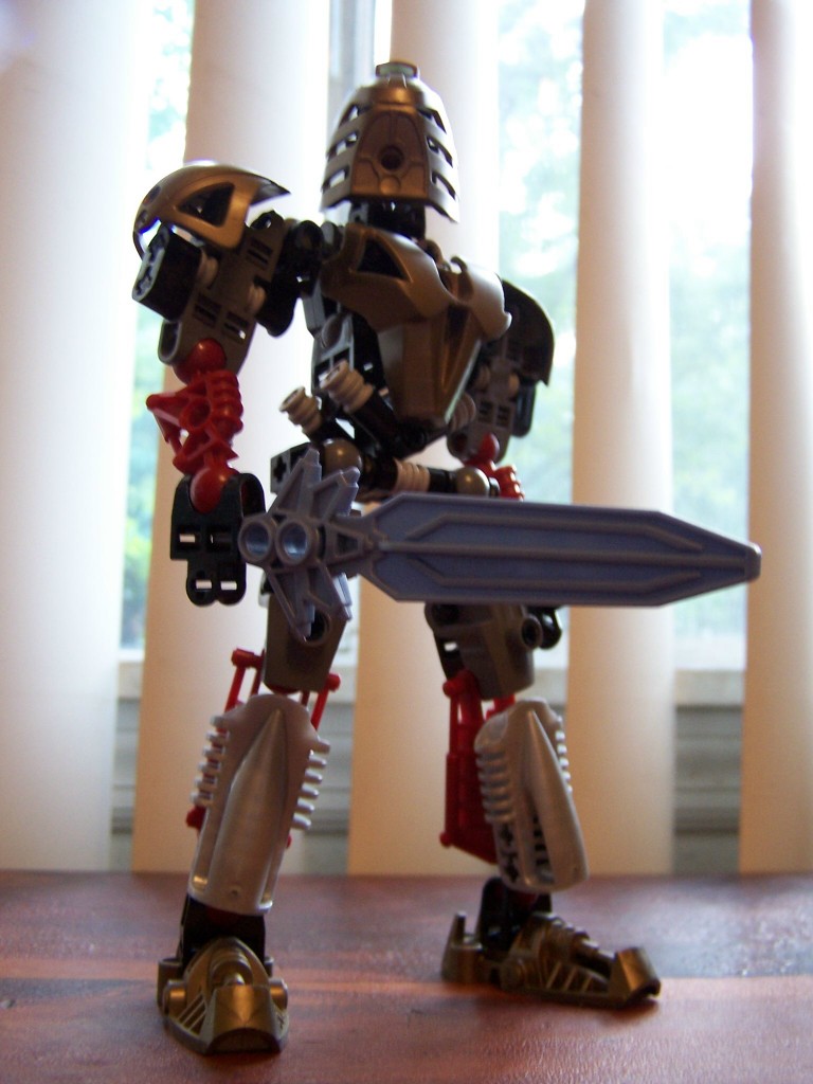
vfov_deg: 49.0
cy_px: 542
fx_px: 1190
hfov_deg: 37.7
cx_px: 406
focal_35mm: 38
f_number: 2.8
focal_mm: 6.3
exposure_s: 1/15
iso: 140
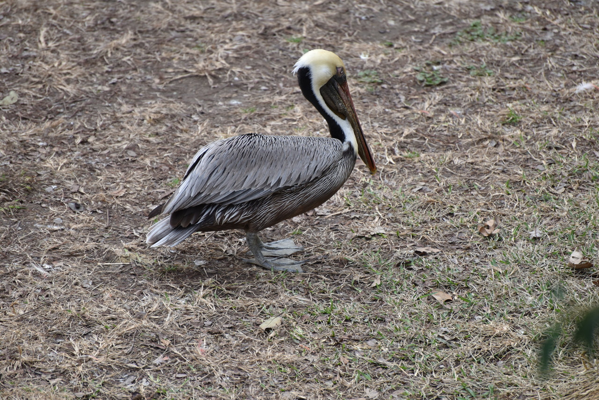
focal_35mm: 300
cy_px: 200
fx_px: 4992
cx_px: 300
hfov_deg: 6.9
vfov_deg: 4.6
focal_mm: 300
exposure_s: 1/640
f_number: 5.6
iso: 640
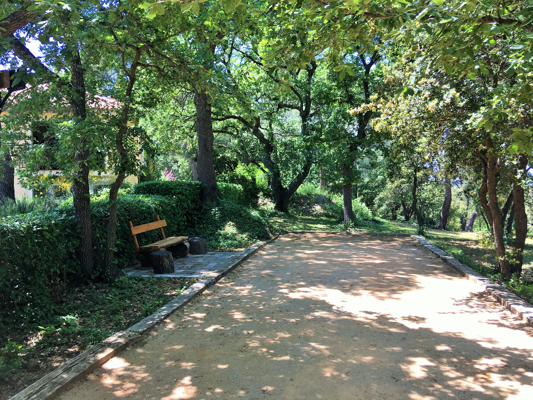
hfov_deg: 61.7
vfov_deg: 48.2
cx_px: 266
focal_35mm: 29
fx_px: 447
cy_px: 200
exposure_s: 1/204
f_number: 2.2
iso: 25
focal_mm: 4.15
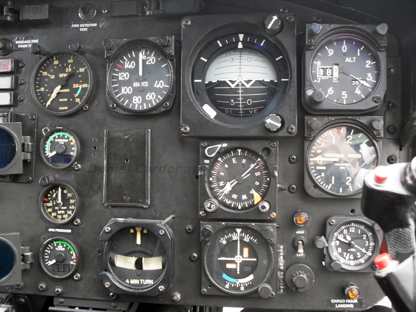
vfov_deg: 37.7
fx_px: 457
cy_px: 156
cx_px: 208
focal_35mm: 38
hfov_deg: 49.0
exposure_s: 1/45
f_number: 2.8
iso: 100
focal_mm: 6.3
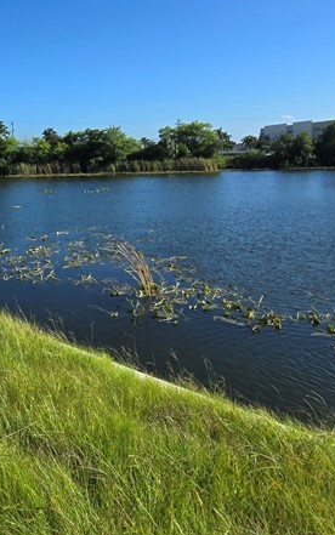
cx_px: 19
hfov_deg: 36.4
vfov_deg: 58.9
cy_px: 203
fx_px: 467
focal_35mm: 32
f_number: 2.2
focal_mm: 2.2
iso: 50
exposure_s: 1/2752
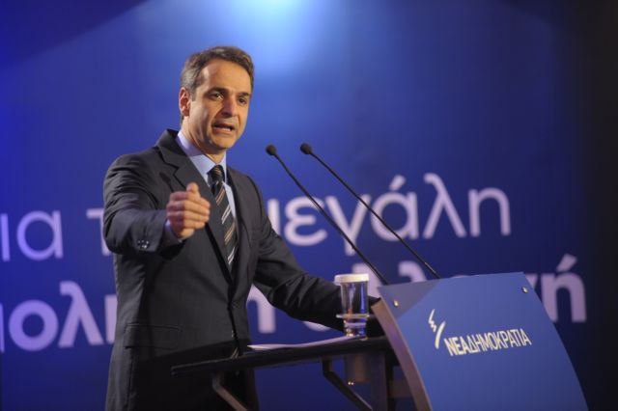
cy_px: 206
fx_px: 3431
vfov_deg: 6.9
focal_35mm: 200
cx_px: 309
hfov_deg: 10.3
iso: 3200
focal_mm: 200
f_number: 2.8
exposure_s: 1/200
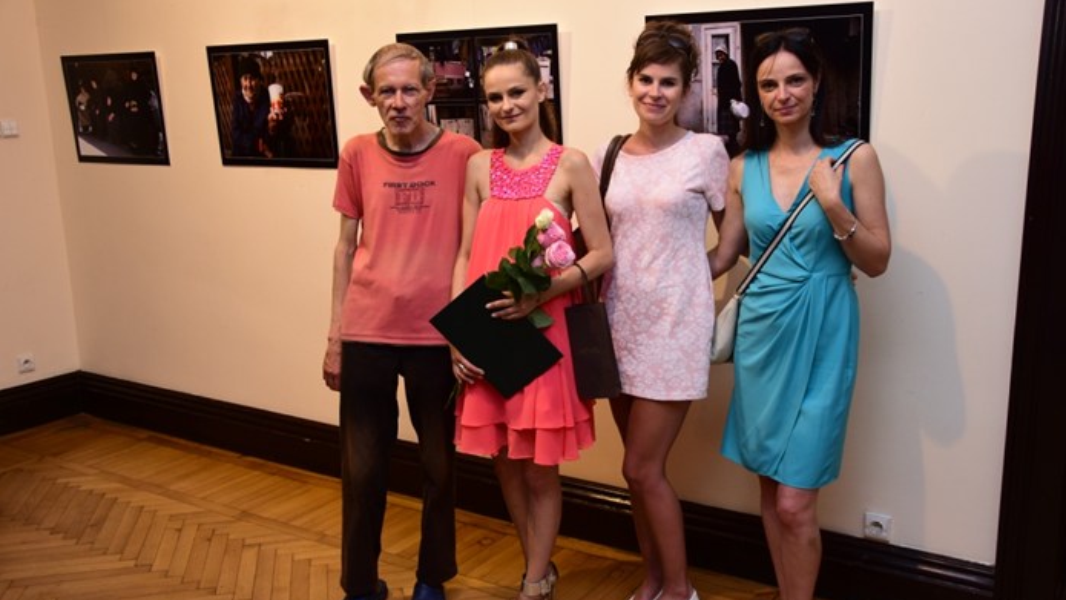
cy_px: 331
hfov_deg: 52.8
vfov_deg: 31.2
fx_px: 1074
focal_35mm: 38
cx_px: 535
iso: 500
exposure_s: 1/60
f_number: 4.5
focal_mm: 24
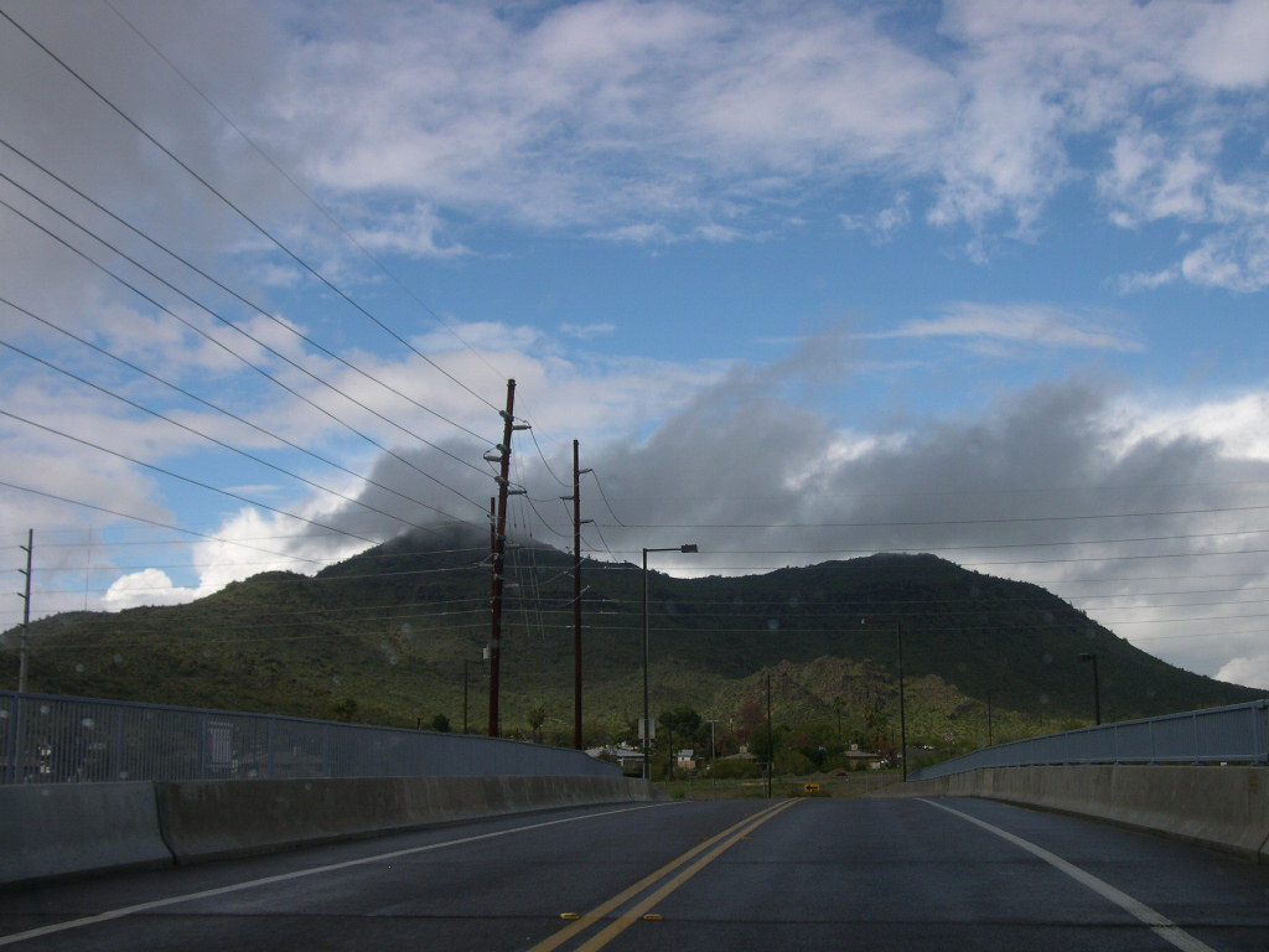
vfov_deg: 37.7
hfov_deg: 49.0
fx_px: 1393
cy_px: 476
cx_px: 634
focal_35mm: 38
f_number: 7.6
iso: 100
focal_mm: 8
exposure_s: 1/231
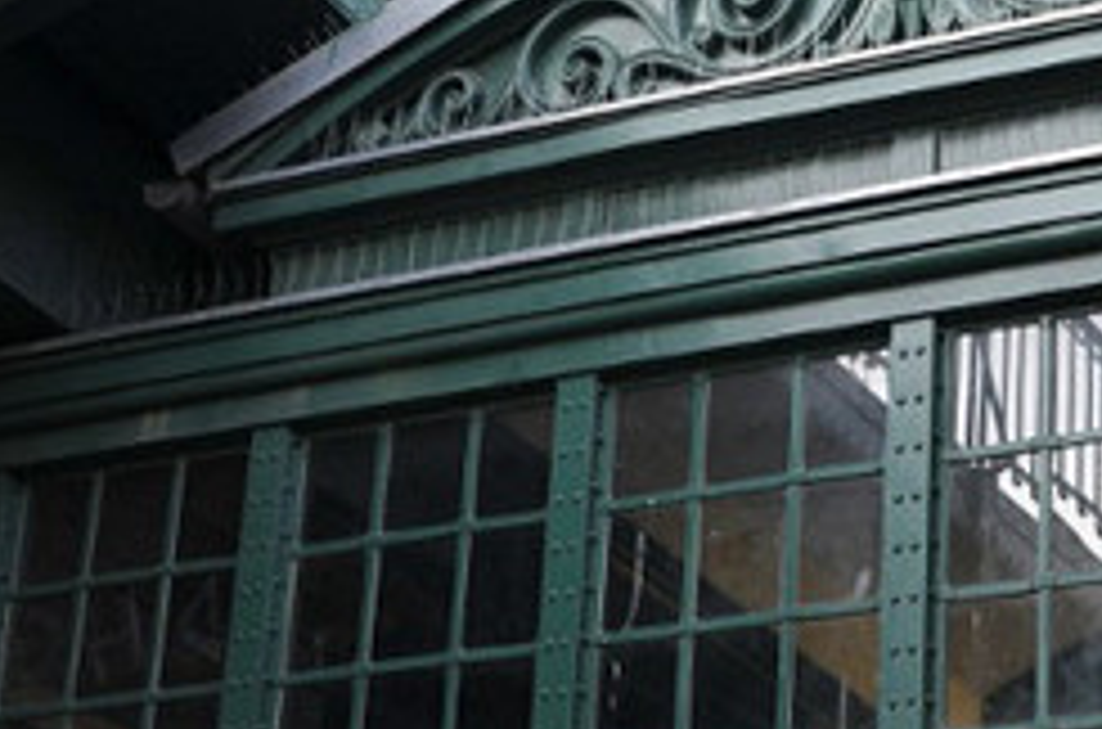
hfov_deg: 19.7
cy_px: 423
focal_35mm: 103
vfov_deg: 13.2
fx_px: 3145
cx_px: 873
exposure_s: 1/60
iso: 320
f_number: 5.6
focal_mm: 28
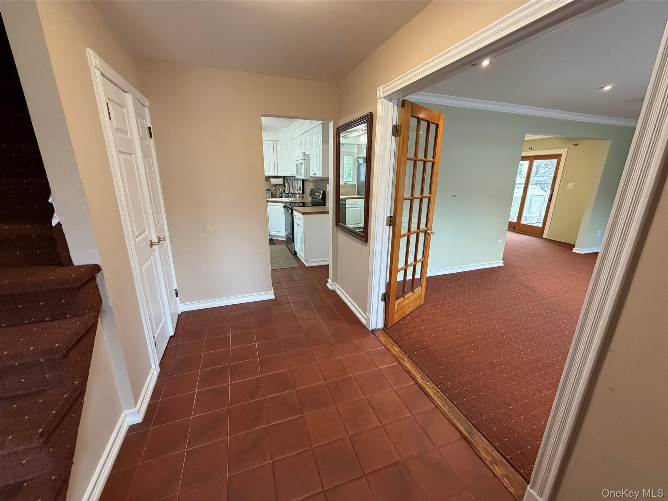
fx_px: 270
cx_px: 334
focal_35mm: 14
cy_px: 250
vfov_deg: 85.7
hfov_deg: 102.1
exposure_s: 1/60
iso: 320
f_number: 2.2
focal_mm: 2.22
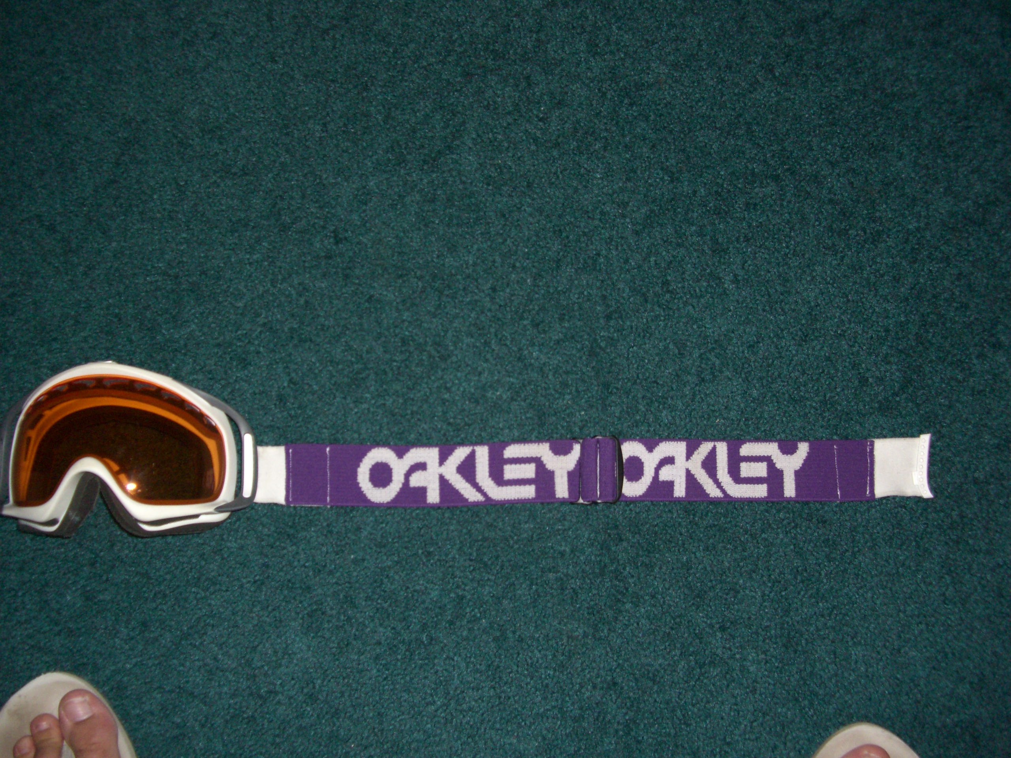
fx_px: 1110
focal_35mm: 38
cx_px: 506
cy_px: 379
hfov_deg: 49.0
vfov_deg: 37.7
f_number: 2.8
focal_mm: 7.9
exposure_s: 1/60
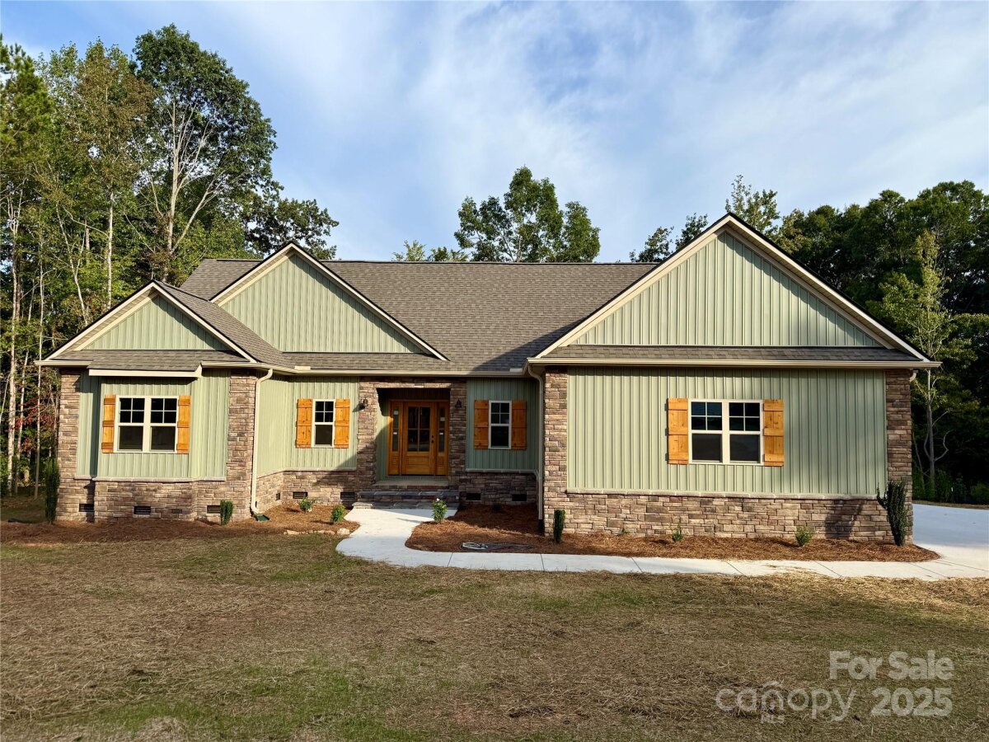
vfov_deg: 56.8
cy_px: 371
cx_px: 494
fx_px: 686
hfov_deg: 71.6
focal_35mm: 24
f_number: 1.78
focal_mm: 6.76
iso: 80
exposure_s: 1/3584
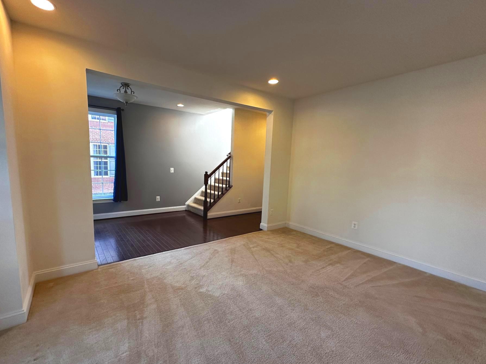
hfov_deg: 94.3
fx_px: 225
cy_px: 190
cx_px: 222
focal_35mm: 16
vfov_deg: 78.1
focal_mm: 2.22
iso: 200
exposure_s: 1/120
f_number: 2.2
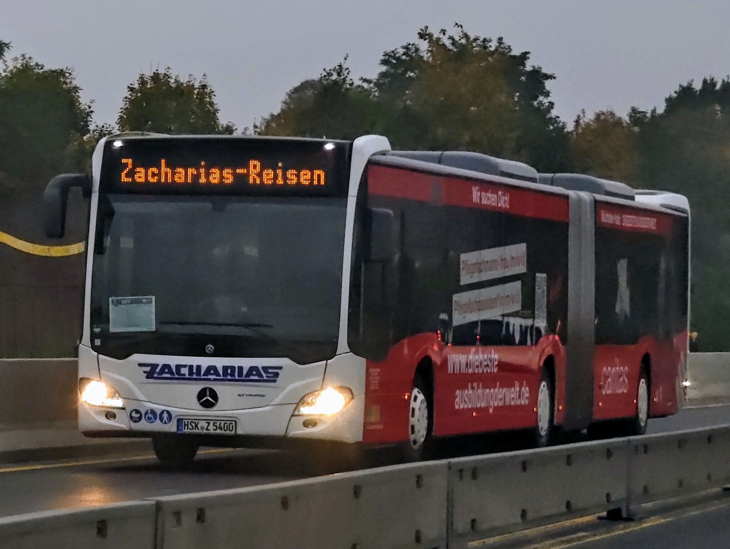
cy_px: 274
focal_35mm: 85
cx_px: 365
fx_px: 1795
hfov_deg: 23.0
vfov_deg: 17.4
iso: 3200
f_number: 2.3
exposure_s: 1/800
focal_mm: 22.5
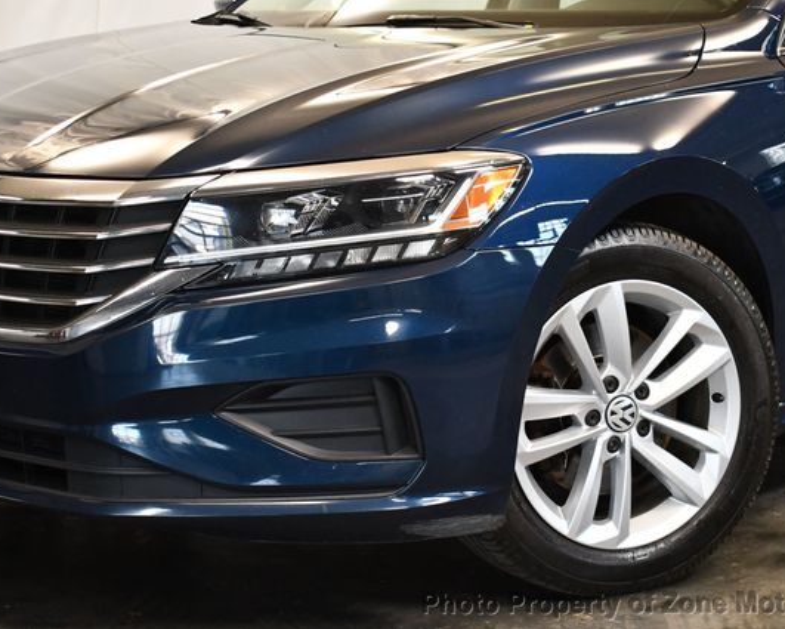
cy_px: 315
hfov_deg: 22.2
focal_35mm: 86
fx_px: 1998
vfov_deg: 17.9
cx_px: 404
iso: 1400
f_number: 4.8
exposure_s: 1/125
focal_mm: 38
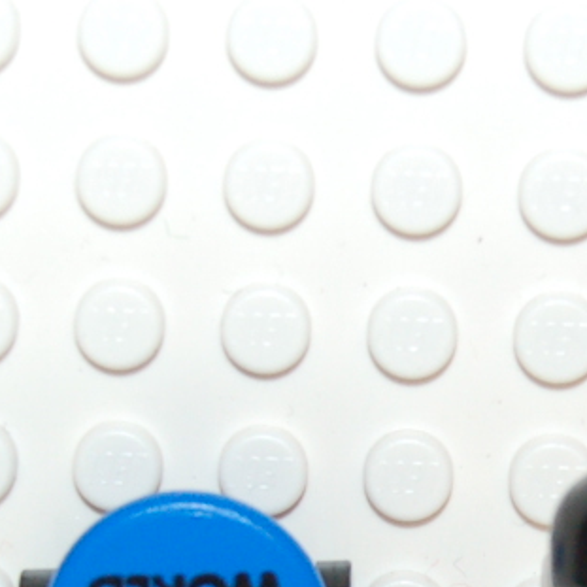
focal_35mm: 259
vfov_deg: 6.7
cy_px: 700
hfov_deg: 6.8
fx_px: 4969
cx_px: 474
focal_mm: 42
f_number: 5.3
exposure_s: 1/60
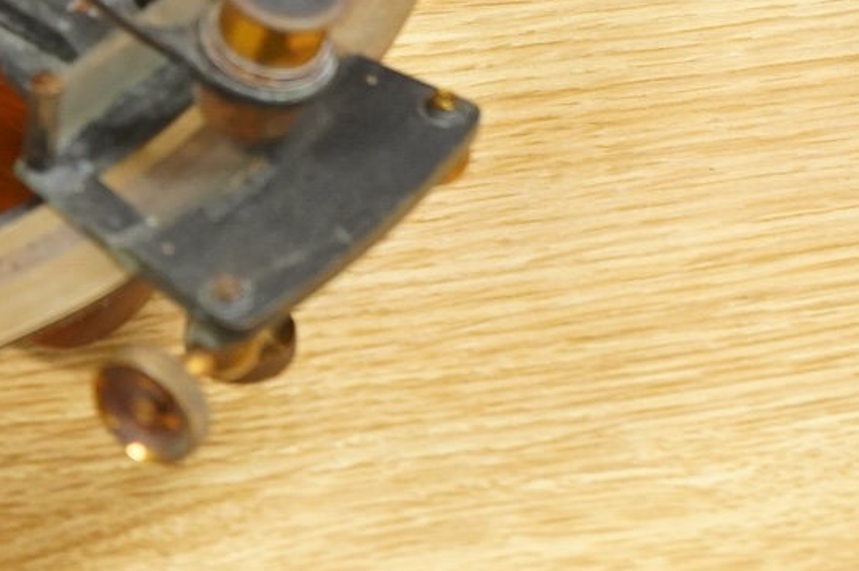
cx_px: -61
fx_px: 5316
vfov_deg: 6.1
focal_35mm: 223
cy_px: -168
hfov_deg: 9.2
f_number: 5.6
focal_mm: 70
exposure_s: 1/160
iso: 4000
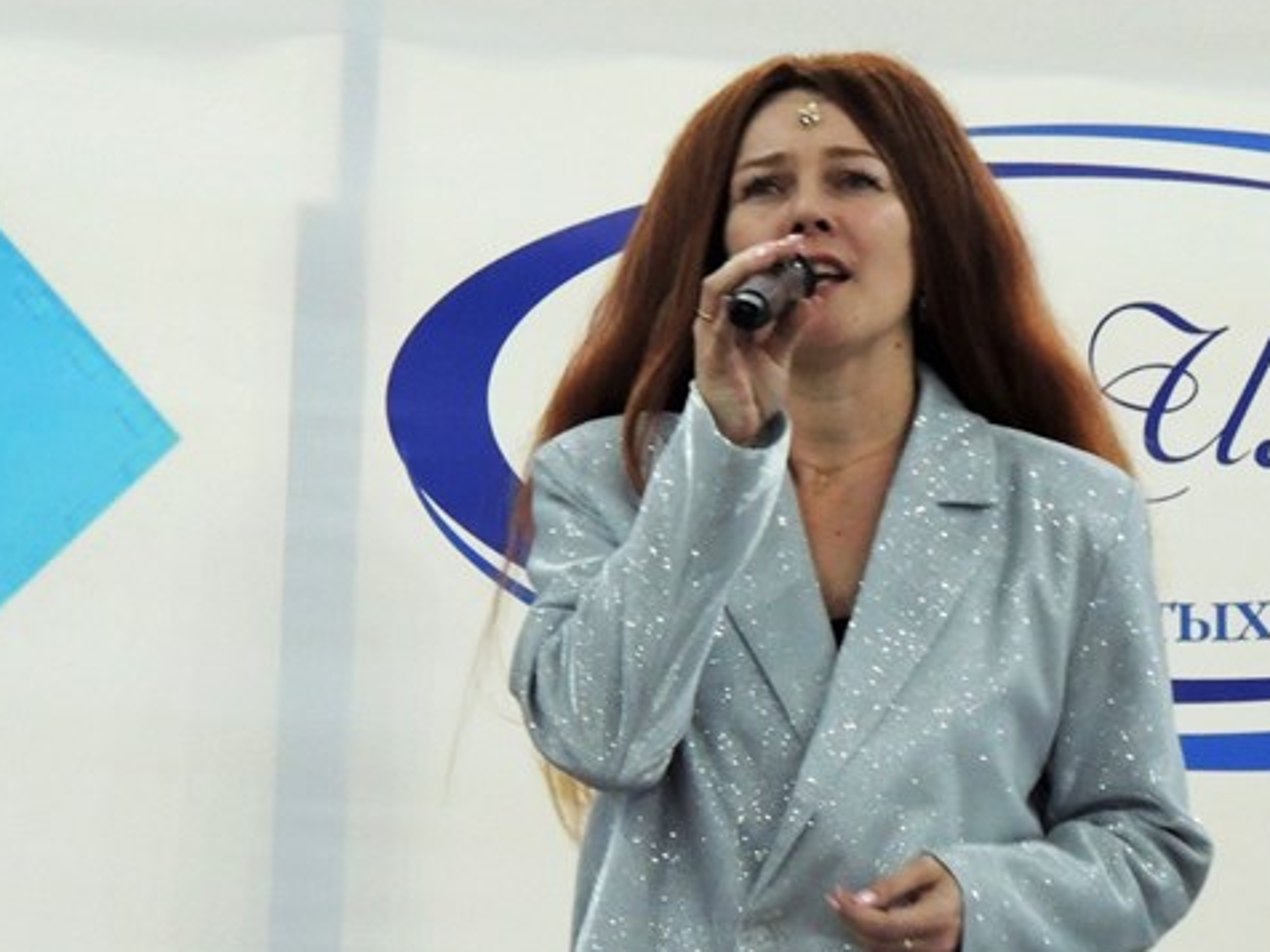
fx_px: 16950
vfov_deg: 3.2
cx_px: 755
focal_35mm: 462
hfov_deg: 4.3
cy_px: 421
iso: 800
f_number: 4.7
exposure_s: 1/15
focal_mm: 49
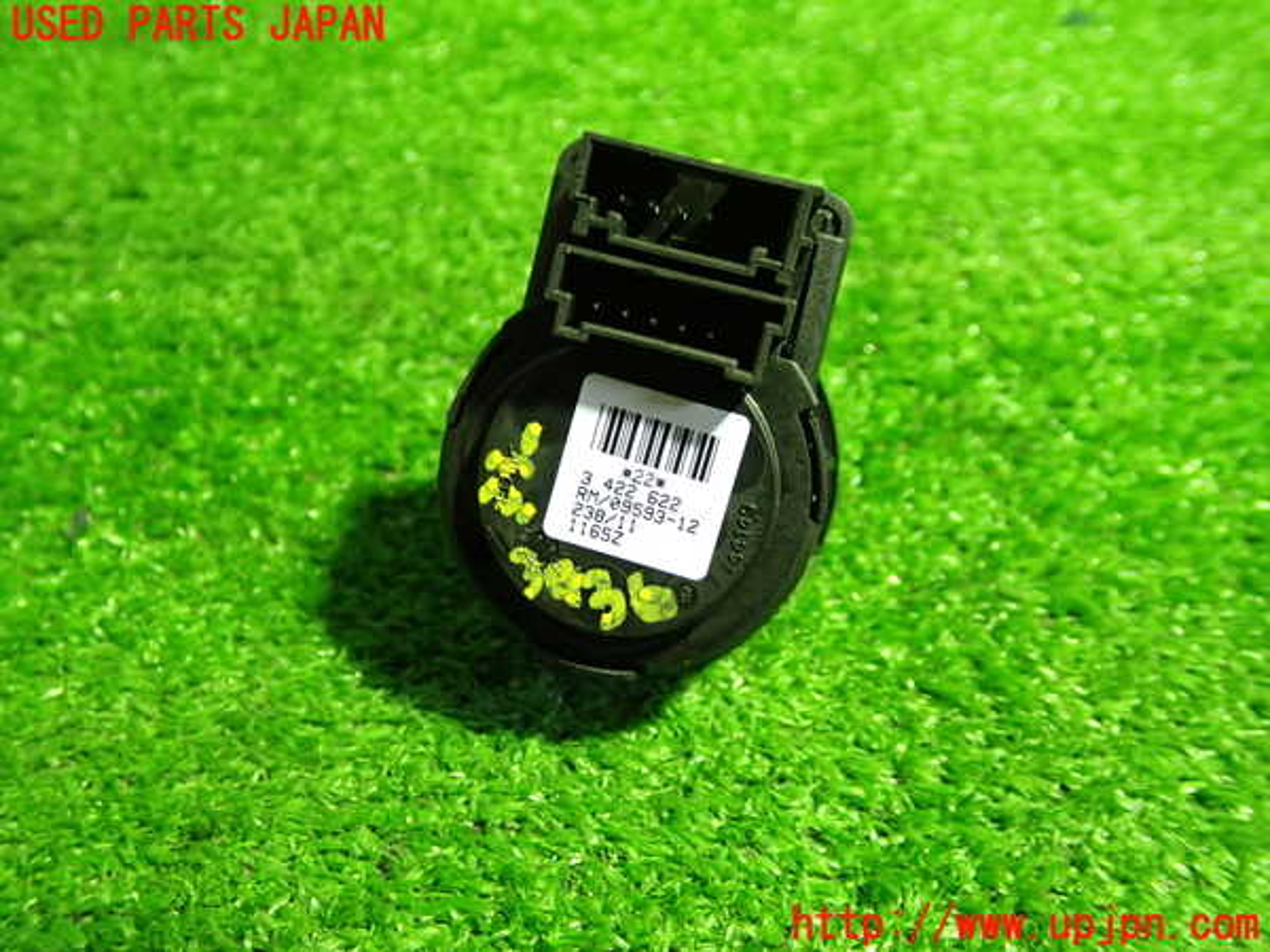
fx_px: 1174
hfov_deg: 56.8
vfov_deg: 44.2
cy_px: 476
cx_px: 635
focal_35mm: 32
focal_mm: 5.79
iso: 500
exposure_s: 1/30
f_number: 2.4
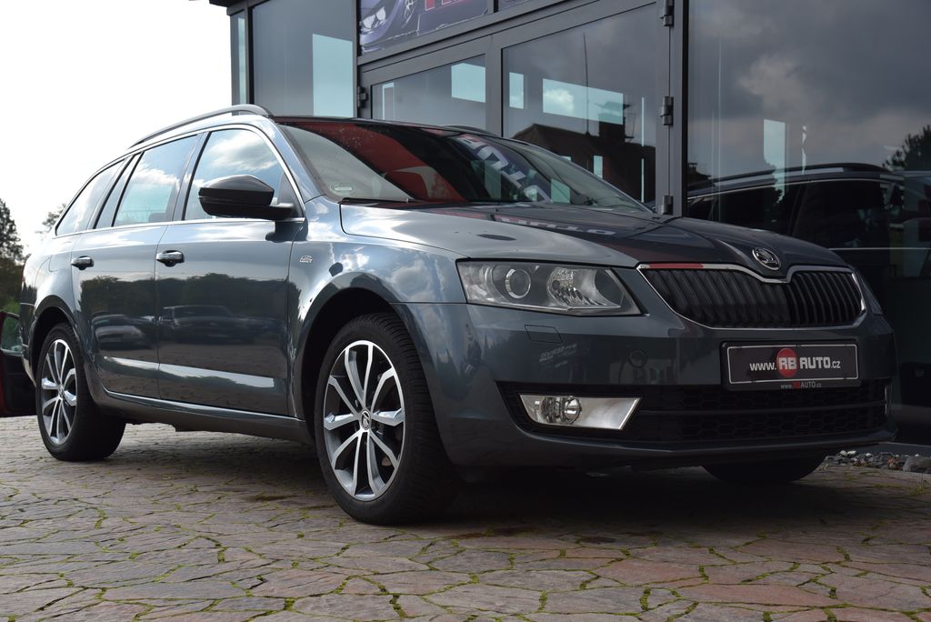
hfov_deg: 38.2
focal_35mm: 52
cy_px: 311
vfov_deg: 26.0
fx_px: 1345
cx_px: 466
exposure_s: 1/400
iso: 500
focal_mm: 52
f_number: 9
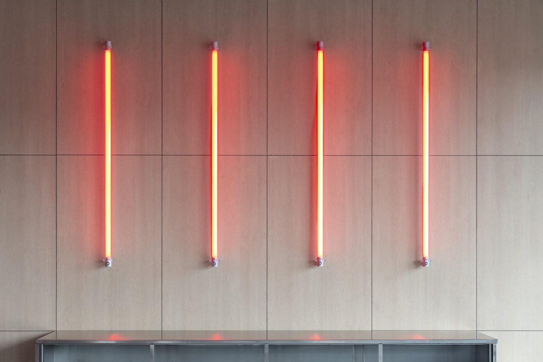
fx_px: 1116
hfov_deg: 27.4
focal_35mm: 74
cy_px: 250
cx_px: 271
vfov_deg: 18.3
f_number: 11
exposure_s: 1/15
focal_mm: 49
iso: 640
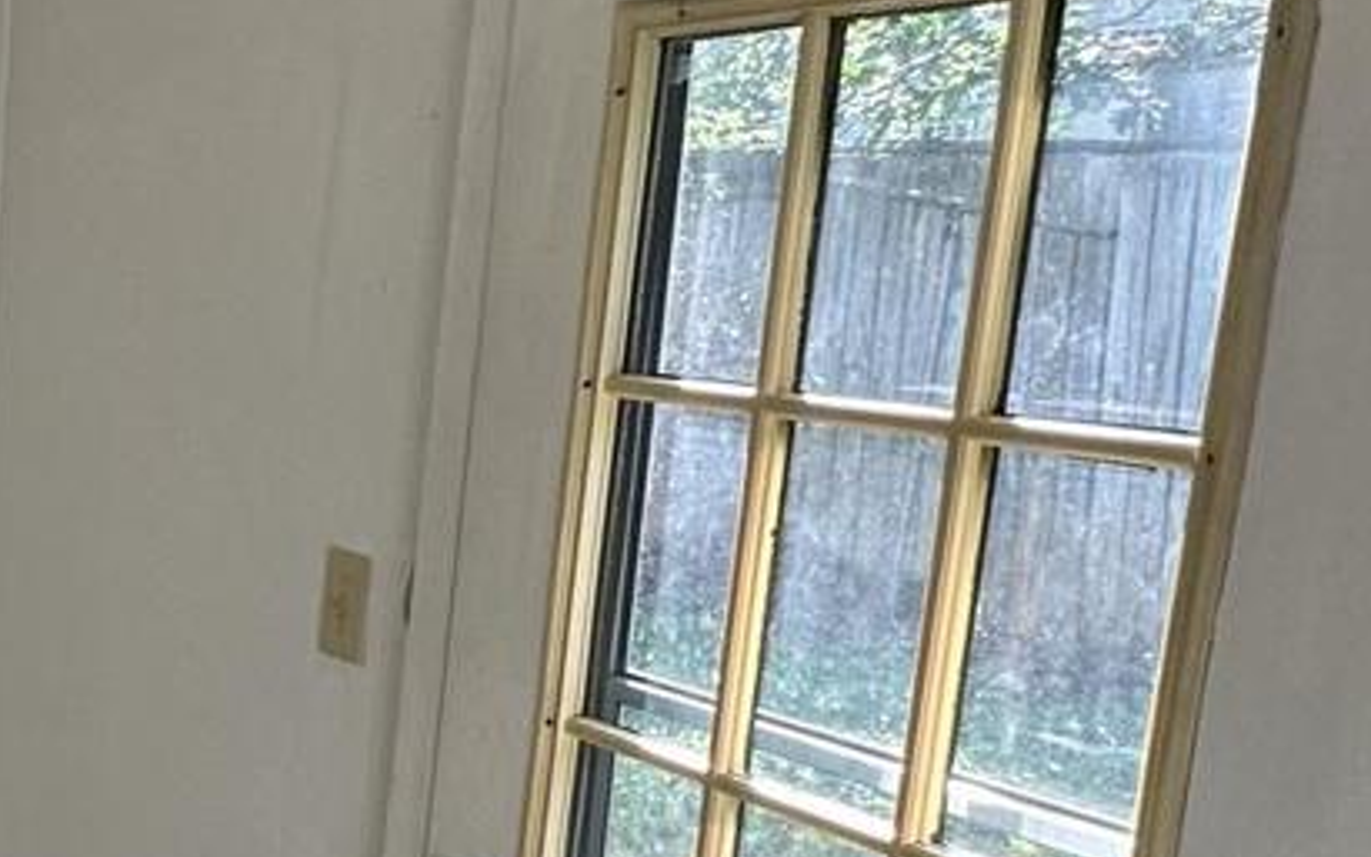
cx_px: -520
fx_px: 1943
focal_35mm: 52
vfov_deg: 24.8
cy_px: 520
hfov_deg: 29.2
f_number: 2.2
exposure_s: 1/120
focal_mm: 2.22
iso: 100
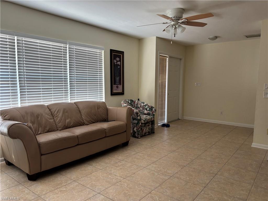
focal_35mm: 26
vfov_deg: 53.1
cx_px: 134
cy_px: 100
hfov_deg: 67.3
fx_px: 201
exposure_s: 1/87
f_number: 1.6
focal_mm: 5.96
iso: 125
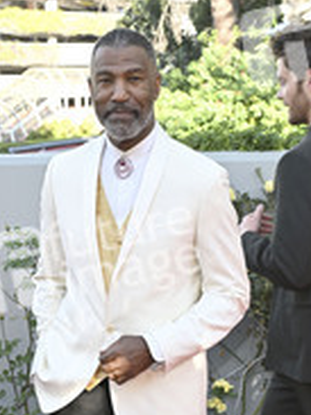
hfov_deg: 18.0
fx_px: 983
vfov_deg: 23.2
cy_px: 374
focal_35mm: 82
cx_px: 150
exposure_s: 1/320
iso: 640
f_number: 5.6
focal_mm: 39
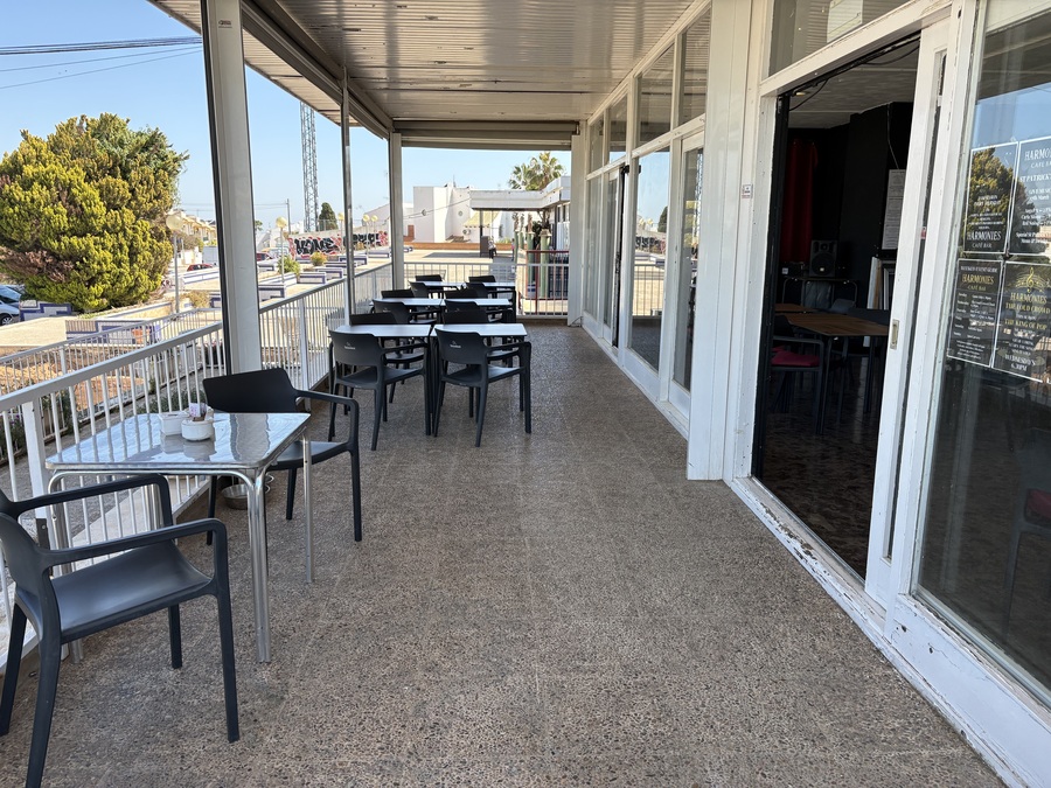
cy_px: 394
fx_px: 789
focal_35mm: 26
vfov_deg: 53.1
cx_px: 526
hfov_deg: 67.3
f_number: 1.6
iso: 64
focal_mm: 5.96
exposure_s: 1/945
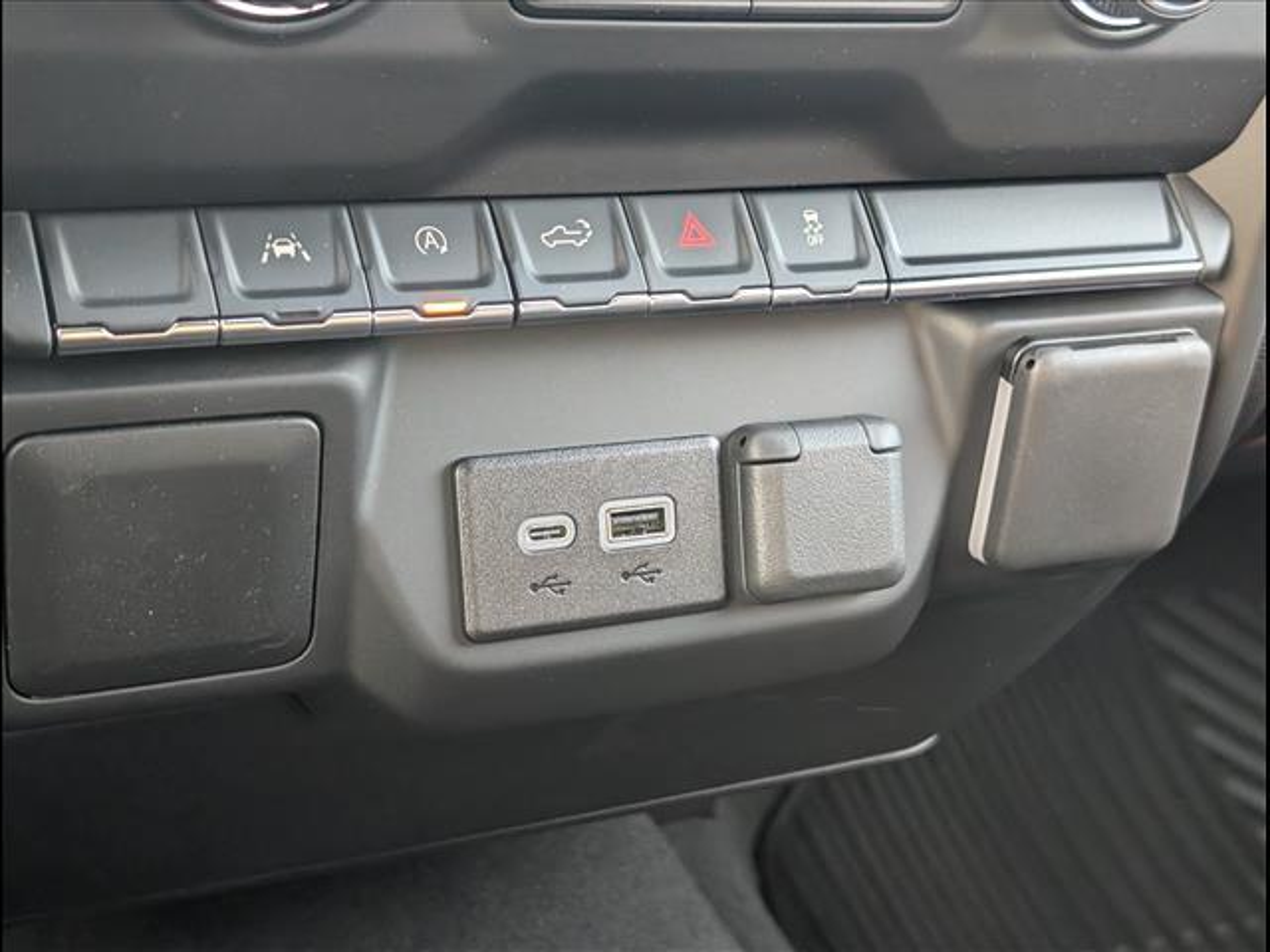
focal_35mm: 49
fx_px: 1798
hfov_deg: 38.9
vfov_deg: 29.7
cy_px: 476
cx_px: 635
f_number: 1.68
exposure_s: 1/90.9
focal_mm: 6.9
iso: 959
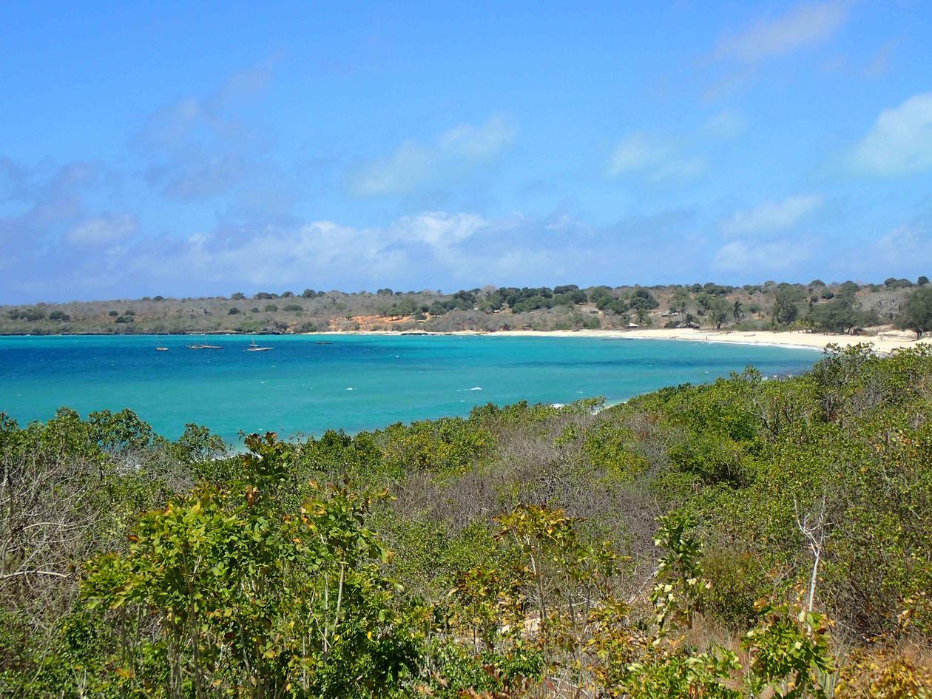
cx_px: 466
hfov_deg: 29.8
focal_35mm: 65
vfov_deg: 22.6
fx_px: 1750
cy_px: 350
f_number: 5
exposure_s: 1/640
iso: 100
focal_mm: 11.78
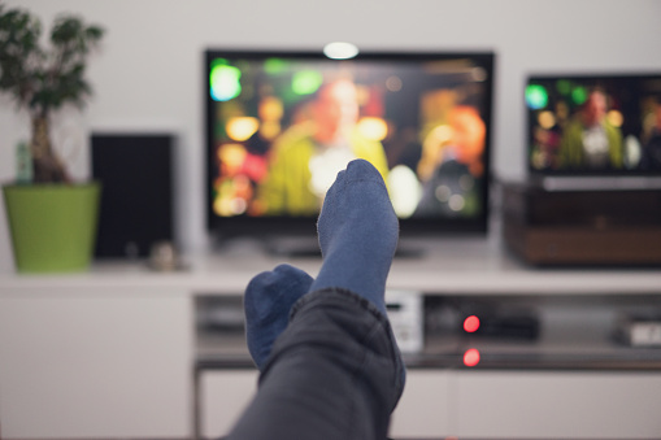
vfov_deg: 24.6
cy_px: 220
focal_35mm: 55
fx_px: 1009
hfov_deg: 36.3
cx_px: 330
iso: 640
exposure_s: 1/60
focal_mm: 55
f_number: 1.8
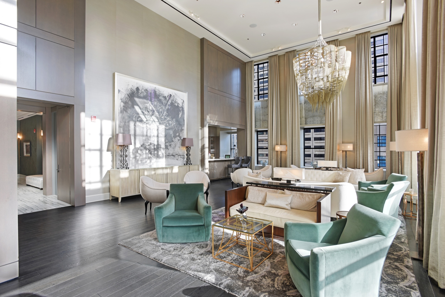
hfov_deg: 86.9
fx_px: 235
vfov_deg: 64.6
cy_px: 148
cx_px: 222
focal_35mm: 19
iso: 200
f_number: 8
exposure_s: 1/30
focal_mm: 19
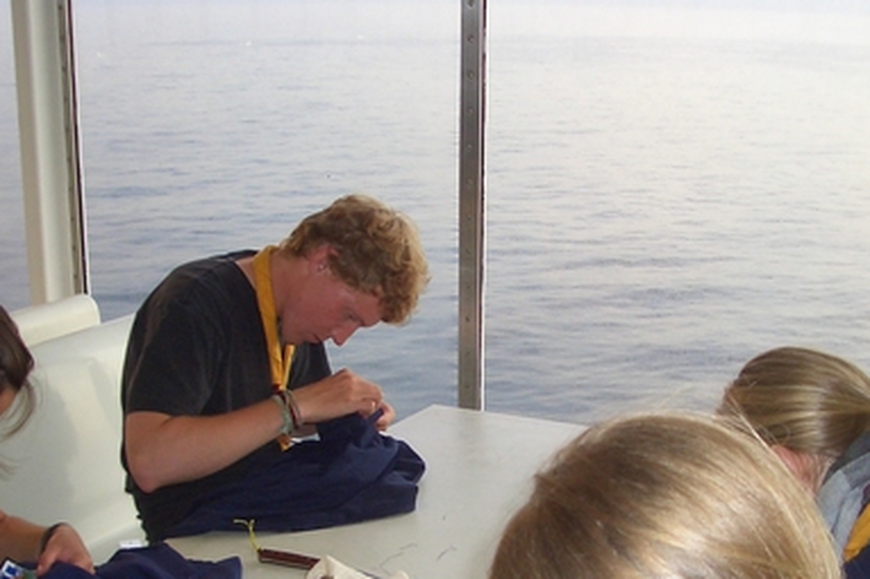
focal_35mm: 57
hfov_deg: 35.0
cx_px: 468
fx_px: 1377
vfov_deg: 23.3
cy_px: 493
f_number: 2.6
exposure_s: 1/40
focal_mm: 5.8
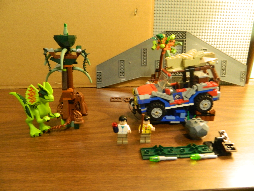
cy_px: 96
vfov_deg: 54.9
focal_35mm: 25
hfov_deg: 69.4
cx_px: 127
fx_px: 183
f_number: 3.1
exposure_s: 1/8
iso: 400
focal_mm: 4.5
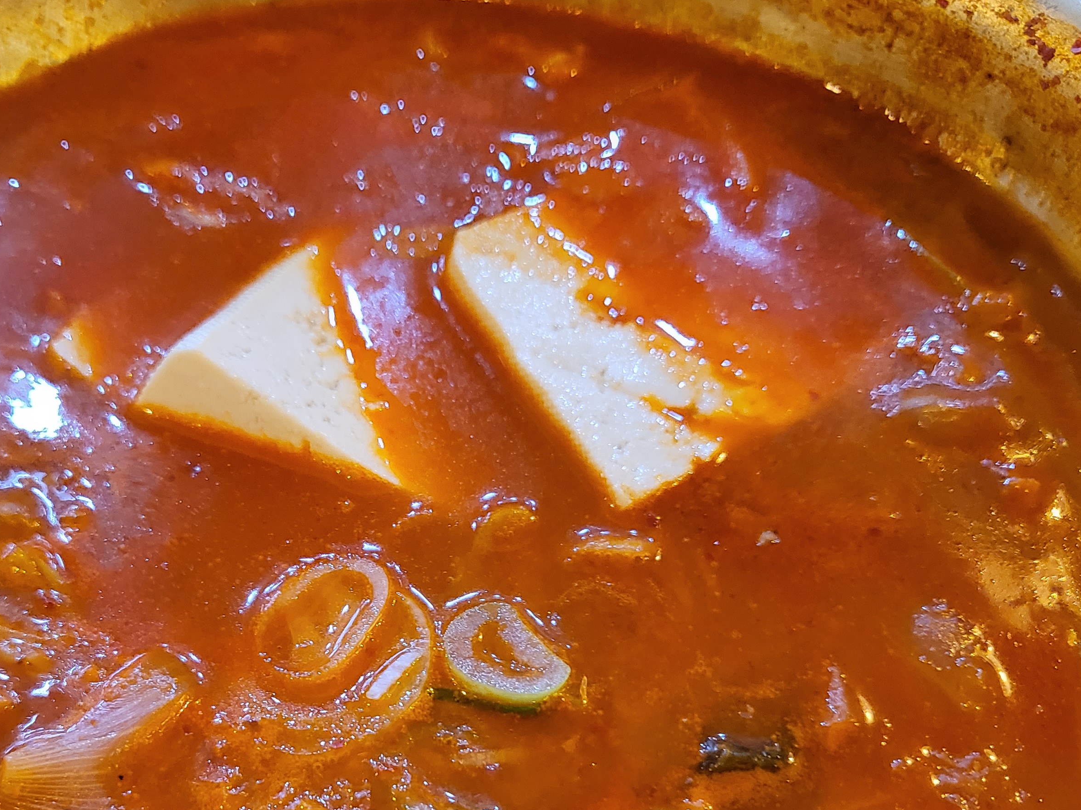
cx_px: 382
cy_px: 663
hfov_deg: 42.5
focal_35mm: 44
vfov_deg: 31.9
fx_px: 1374
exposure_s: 1/40
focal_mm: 4.25
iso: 400
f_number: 1.8
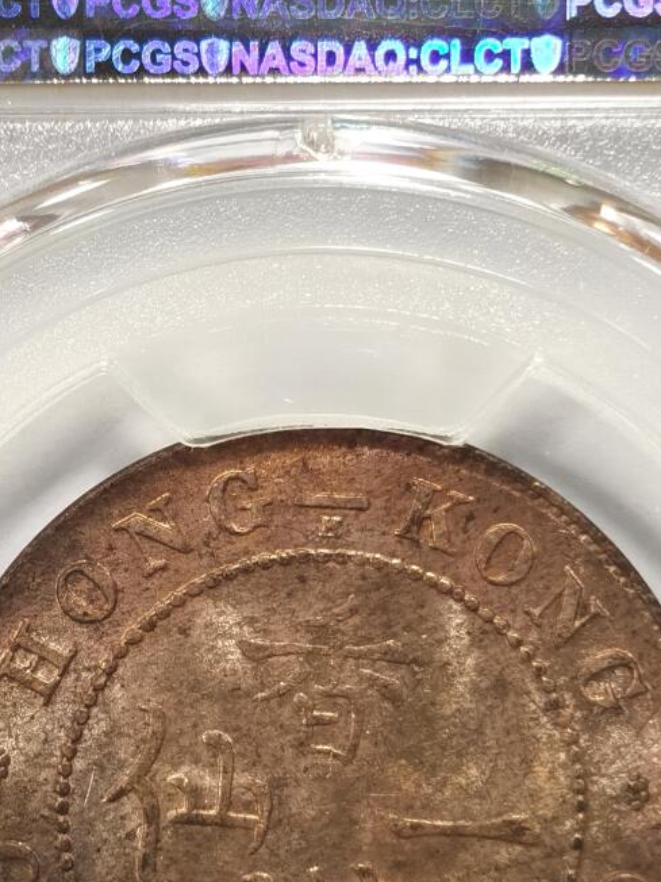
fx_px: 3794
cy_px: 479
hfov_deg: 10.0
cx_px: 318
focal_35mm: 149
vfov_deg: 13.3
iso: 160
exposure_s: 1/100
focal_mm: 5.56
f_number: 16
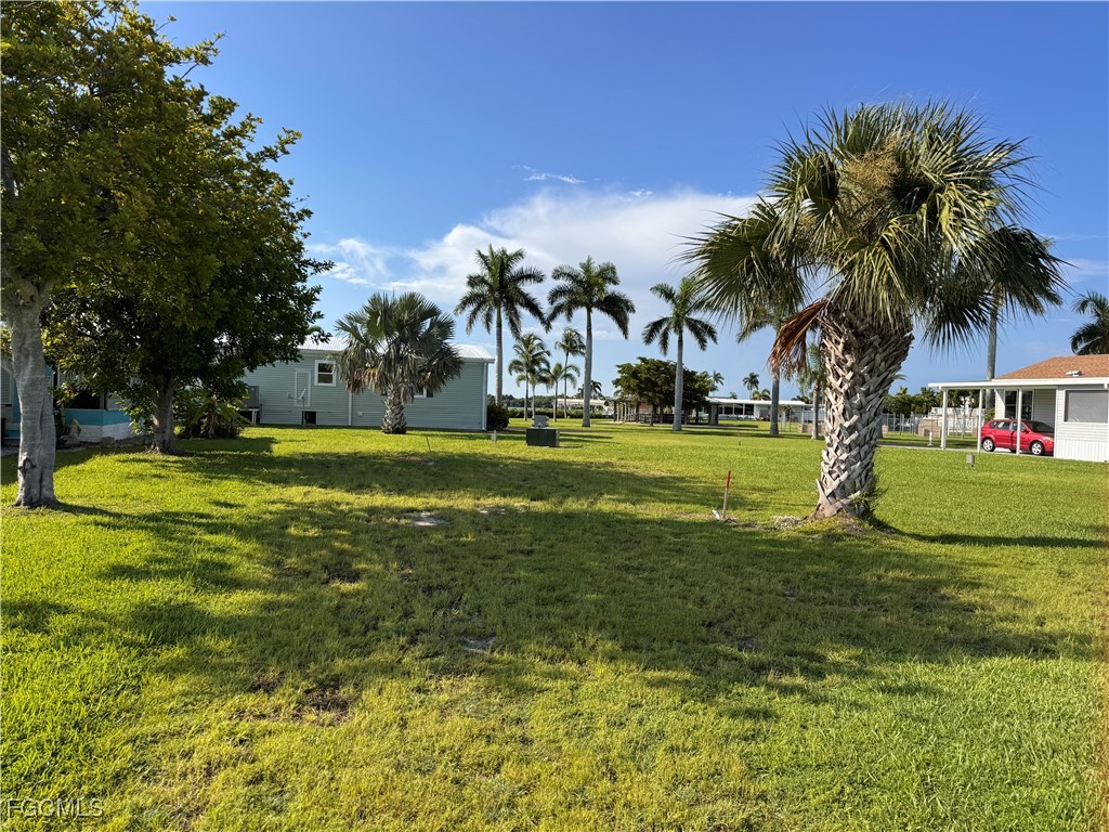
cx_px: 554
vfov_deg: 56.8
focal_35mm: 24
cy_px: 416
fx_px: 769
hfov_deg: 71.6
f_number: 1.78
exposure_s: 1/4049
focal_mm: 6.76
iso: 80
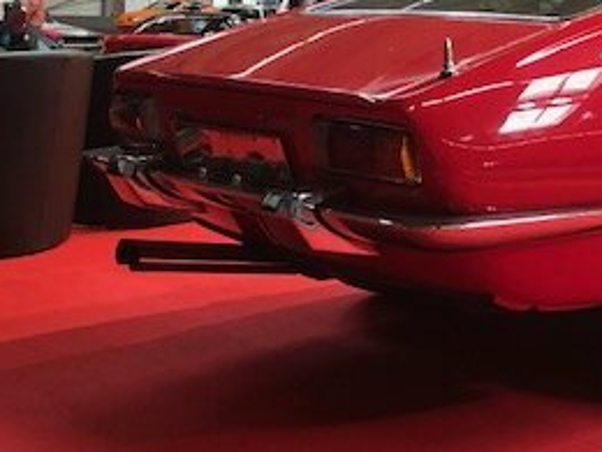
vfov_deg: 21.0
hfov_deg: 26.0
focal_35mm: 69
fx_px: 1200
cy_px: 72
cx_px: 665
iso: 40
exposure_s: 1/25
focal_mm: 4
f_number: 1.8
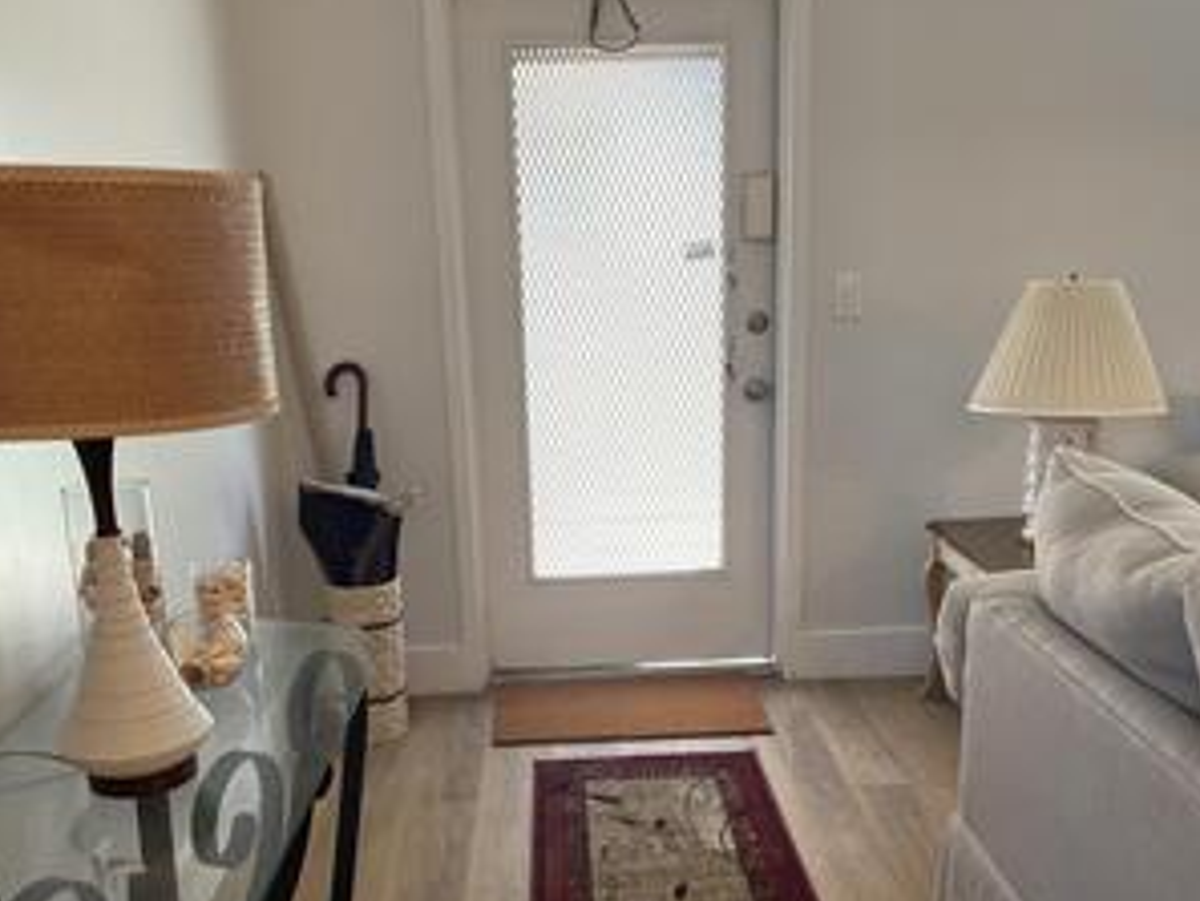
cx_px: 602
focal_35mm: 35
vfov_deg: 40.3
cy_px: 582
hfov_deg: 52.6
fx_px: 1214
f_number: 1.8
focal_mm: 4.25
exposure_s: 1/60
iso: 200
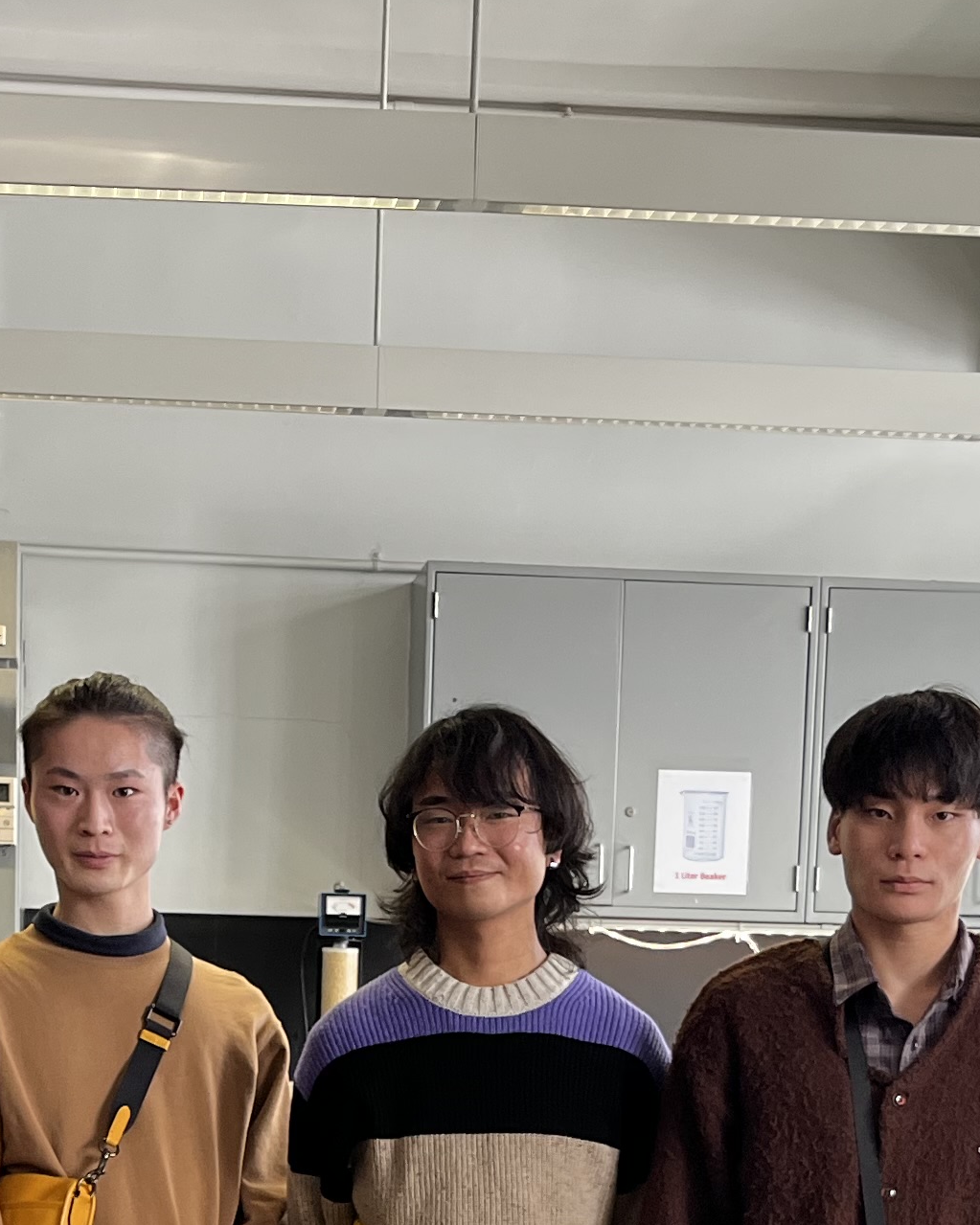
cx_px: 282
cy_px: 1374
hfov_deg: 19.1
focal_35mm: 80
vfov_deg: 22.4
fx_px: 2901
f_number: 1.6
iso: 125
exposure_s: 1/121
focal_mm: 5.1
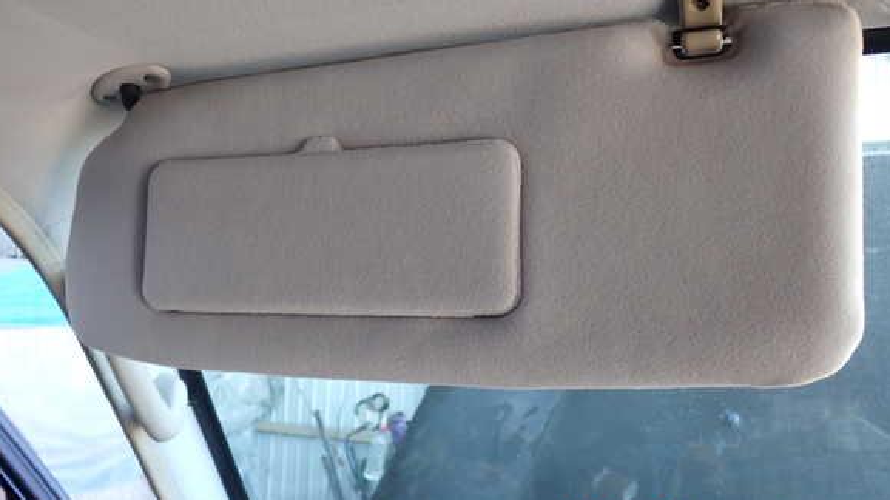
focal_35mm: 34
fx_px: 802
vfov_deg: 34.5
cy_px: 199
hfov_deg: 58.0
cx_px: 449
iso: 200
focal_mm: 5.4
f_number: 2.3
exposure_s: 1/50
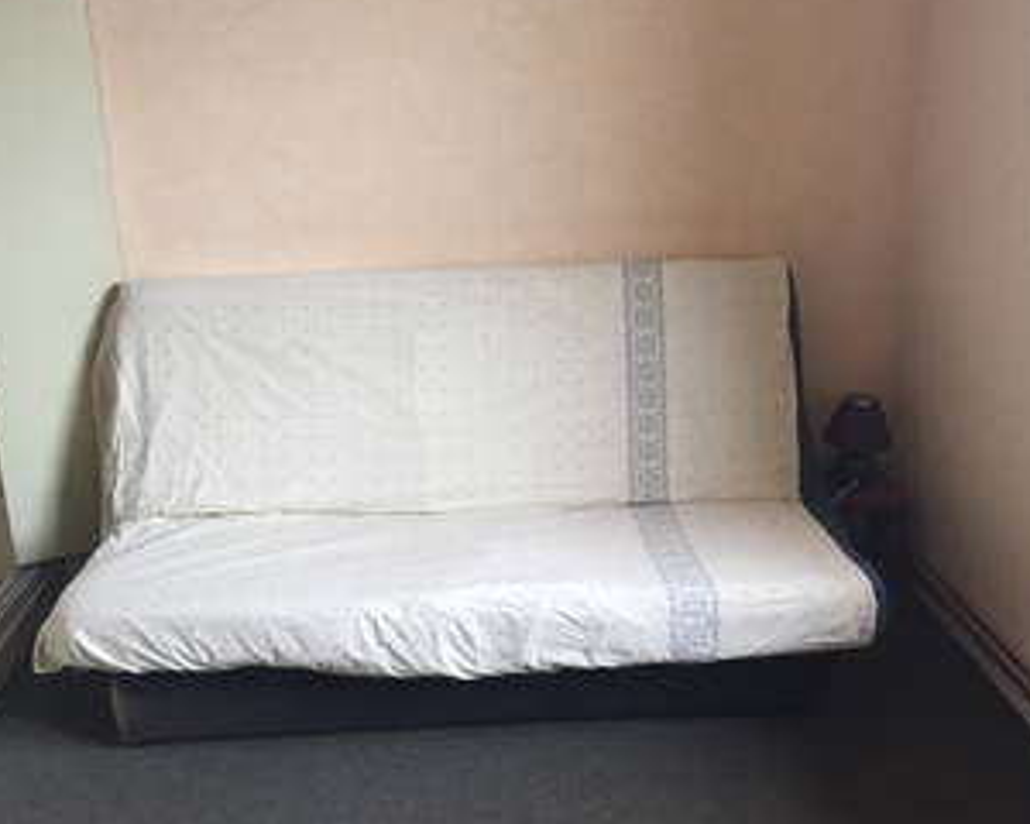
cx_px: 488
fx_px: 1036
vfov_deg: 43.3
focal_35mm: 34
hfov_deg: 52.8
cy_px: 385
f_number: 2.2
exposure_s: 1/30
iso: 40
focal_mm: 4.15
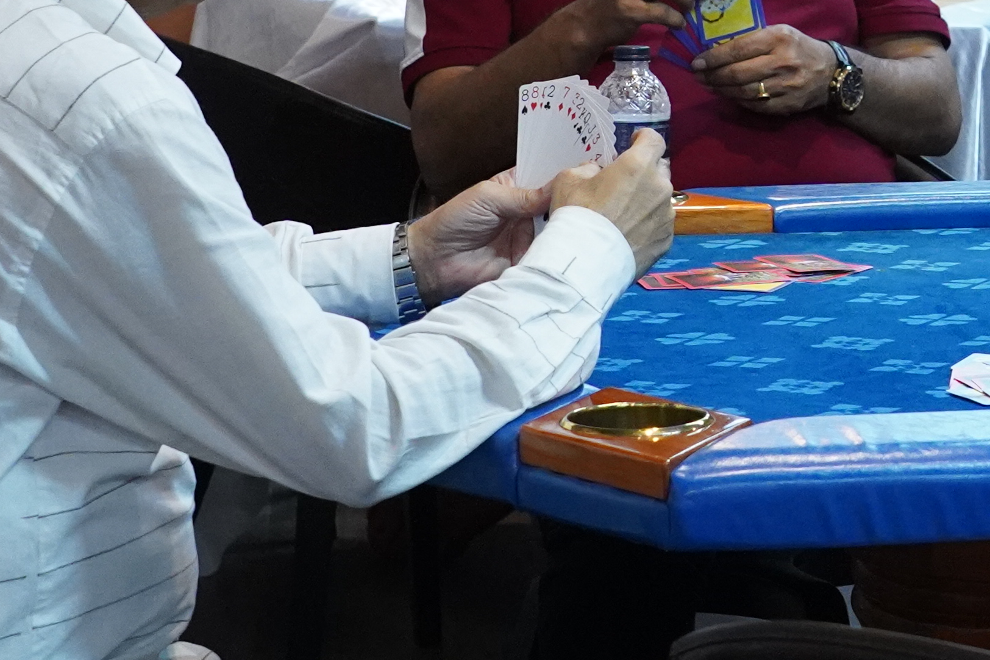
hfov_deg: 11.9
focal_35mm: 170
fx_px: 4674
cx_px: 1017
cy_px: -278
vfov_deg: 7.9
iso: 6400
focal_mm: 46
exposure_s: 1/125
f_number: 6.3
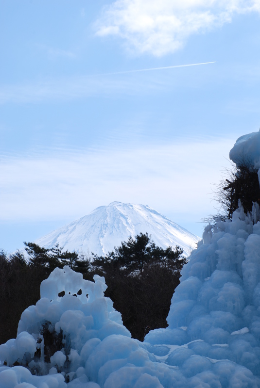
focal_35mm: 105
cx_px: 130
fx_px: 1135
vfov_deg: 19.4
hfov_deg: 13.1
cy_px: 194
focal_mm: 70
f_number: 18
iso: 100
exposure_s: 1/125
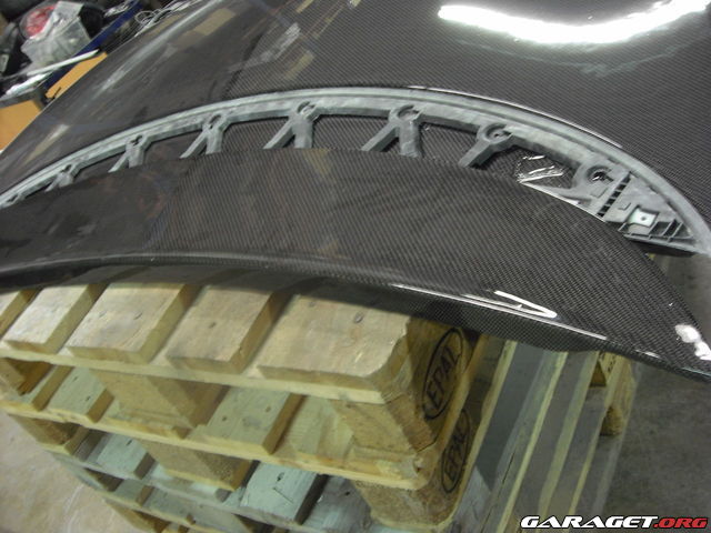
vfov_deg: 38.7
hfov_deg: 50.1
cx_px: 356
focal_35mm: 37
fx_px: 760
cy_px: 266
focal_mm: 6.2
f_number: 2.7
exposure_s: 1/2
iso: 100
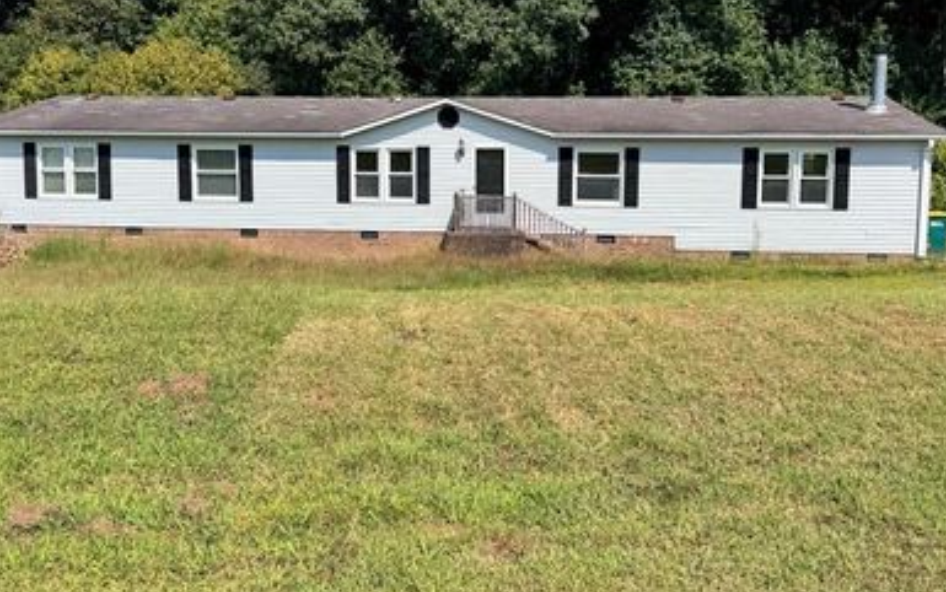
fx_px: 851
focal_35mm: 33
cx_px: 477
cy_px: 198
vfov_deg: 37.9
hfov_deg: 58.1
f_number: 1.78
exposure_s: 1/4310
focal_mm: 6.76
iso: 80
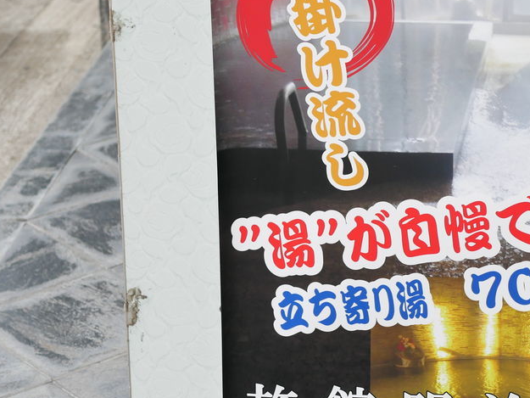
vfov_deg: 15.4
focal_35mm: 96
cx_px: 326
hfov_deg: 20.4
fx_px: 1470
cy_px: 173
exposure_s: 1/250
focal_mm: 25
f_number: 2.8
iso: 200
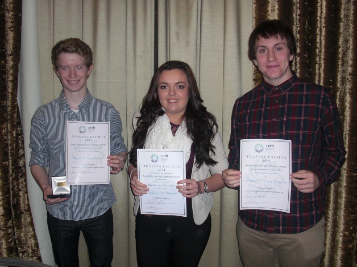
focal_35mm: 36
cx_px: 178
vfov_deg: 39.7
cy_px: 134
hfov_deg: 51.4
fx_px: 371
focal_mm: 6.3
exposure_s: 1/60
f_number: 2.8
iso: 200
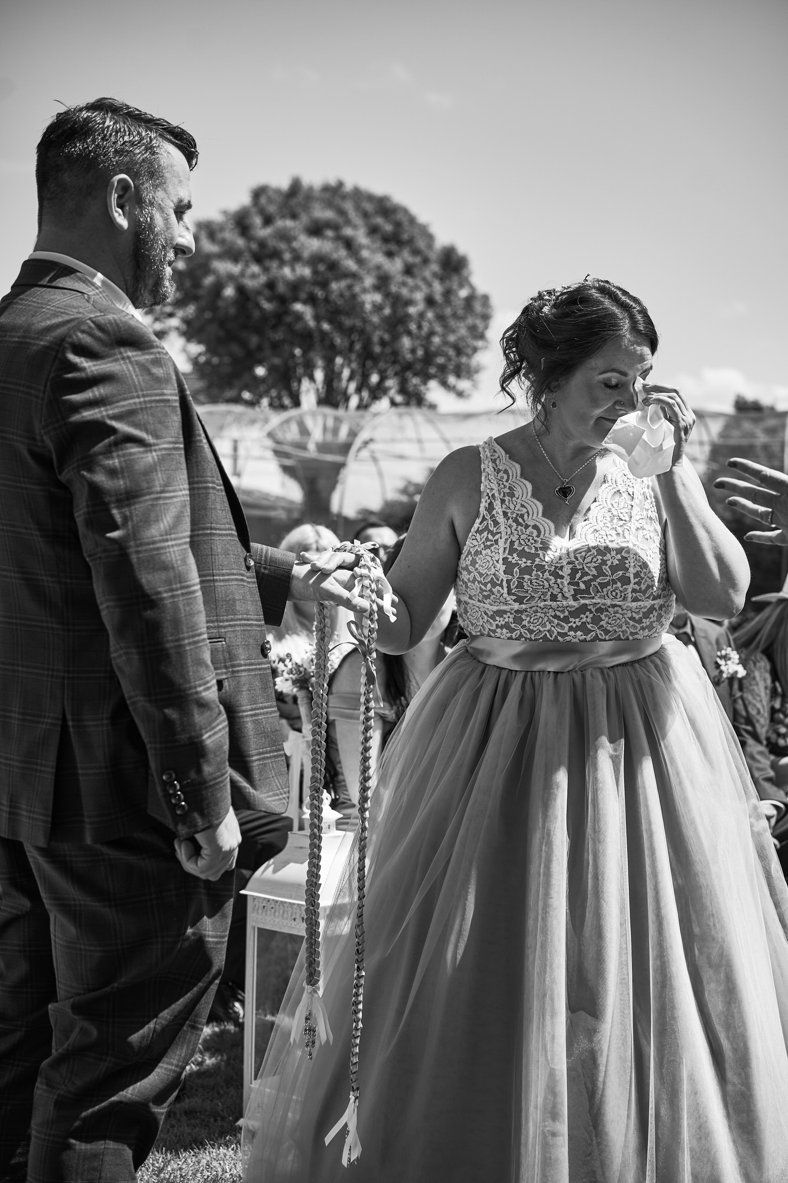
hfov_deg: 24.6
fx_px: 1806
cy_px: 592
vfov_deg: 36.2
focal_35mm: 55
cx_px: 394
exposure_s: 1/250
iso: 250
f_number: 4
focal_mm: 55
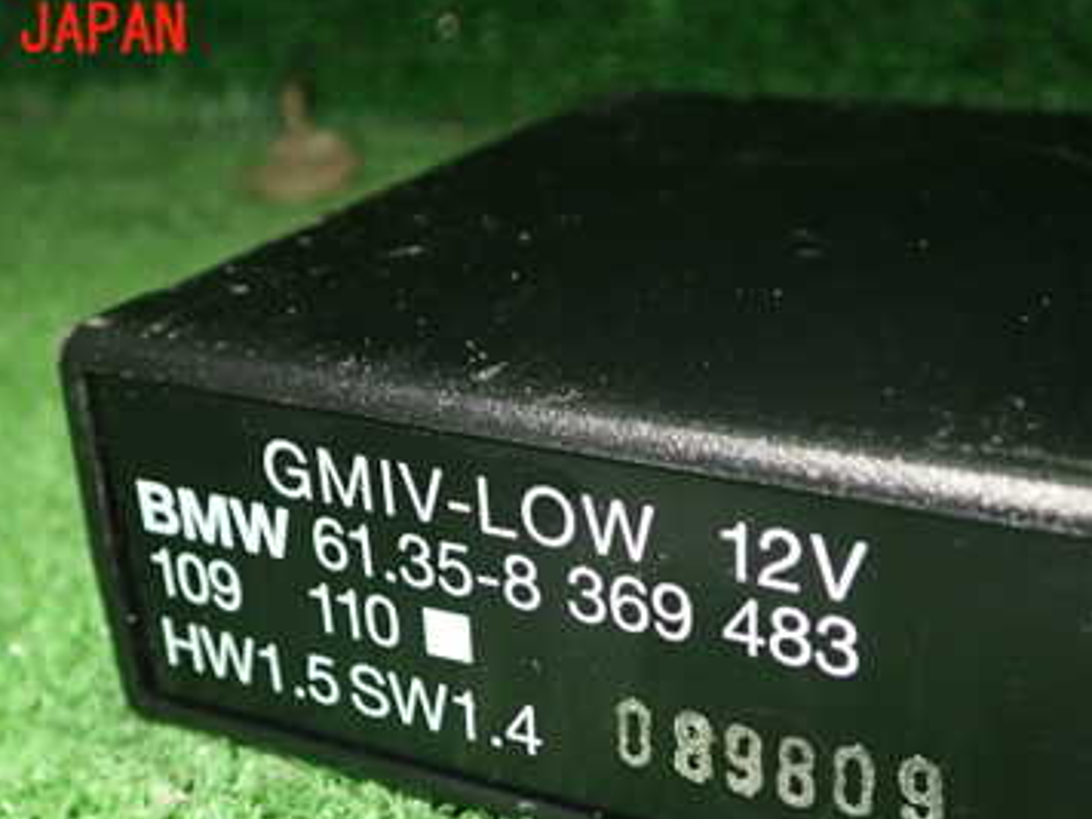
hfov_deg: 35.5
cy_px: 684
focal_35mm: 54
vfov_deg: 26.4
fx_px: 1703
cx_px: 549
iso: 400
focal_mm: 5.79
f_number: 2.4
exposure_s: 1/30
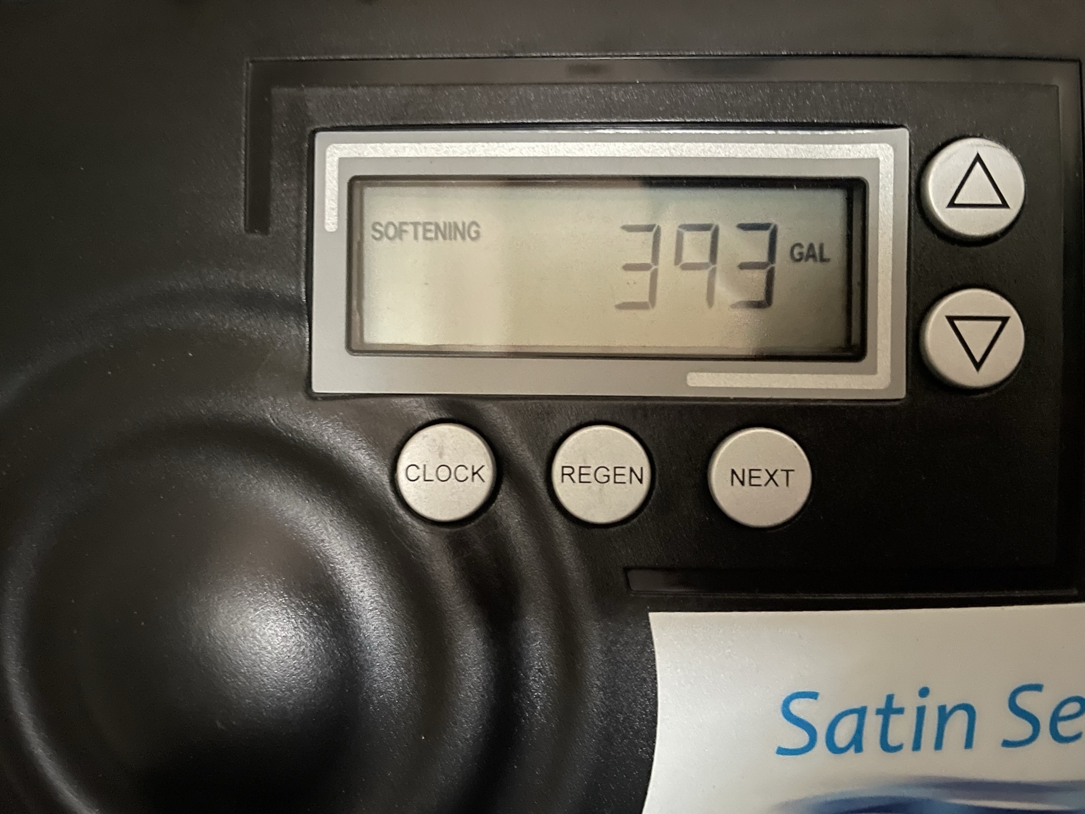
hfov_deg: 67.3
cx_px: 542
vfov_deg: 53.1
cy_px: 407
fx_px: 815
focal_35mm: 26
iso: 640
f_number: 1.6
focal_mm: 4.2
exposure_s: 1/7
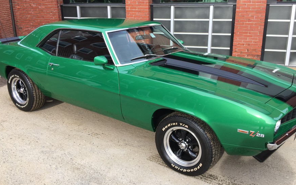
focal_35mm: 36
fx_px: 290
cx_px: 144
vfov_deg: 35.3
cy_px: 89
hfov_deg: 54.0
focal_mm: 4.15
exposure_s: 1/409
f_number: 2.2
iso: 25
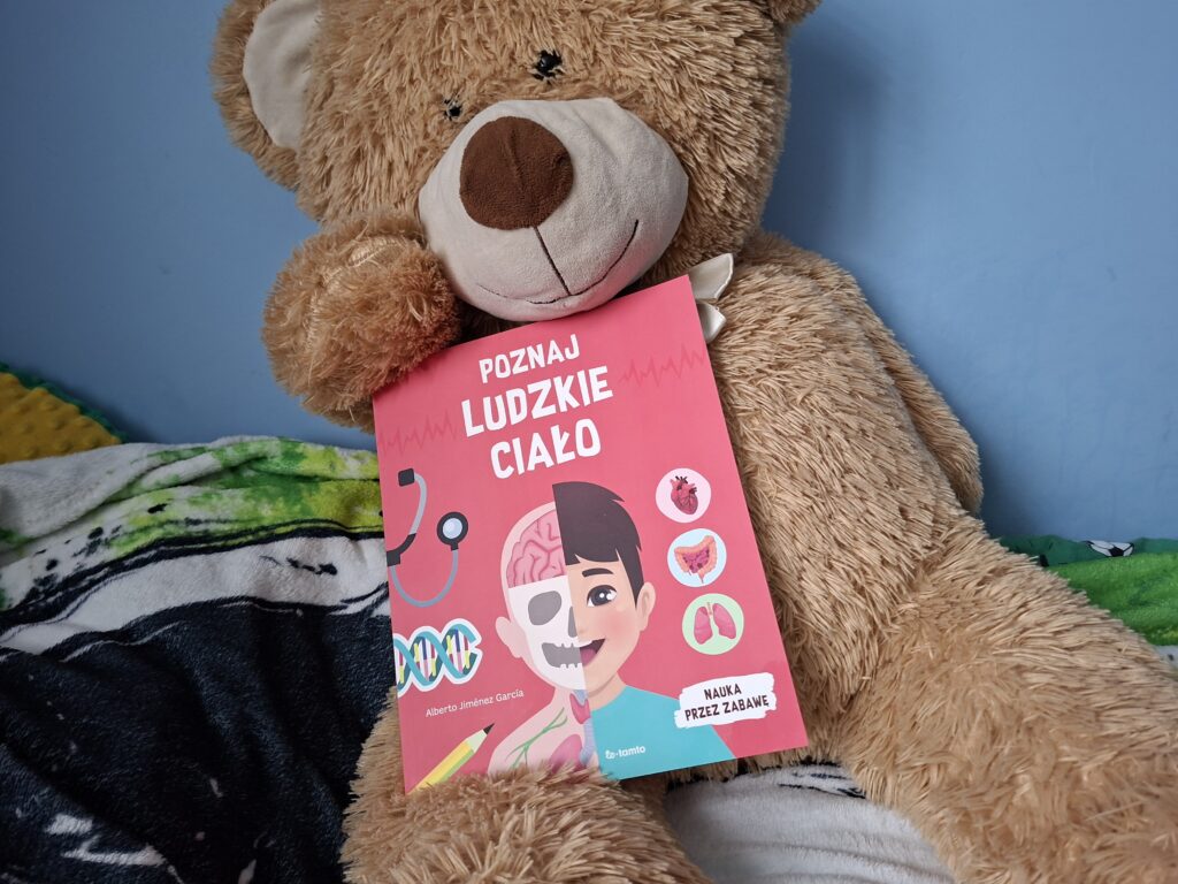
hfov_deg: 73.9
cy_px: 442
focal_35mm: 23
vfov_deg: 58.9
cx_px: 589
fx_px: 783
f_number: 1.8
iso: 250
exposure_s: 1/33
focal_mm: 5.54
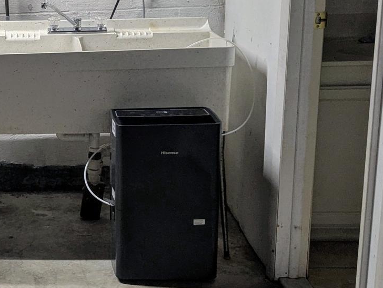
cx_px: -83
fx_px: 841
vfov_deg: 19.4
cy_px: 123
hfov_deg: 23.4
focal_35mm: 76
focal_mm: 4.38
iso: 72
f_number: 1.73
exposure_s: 1/60
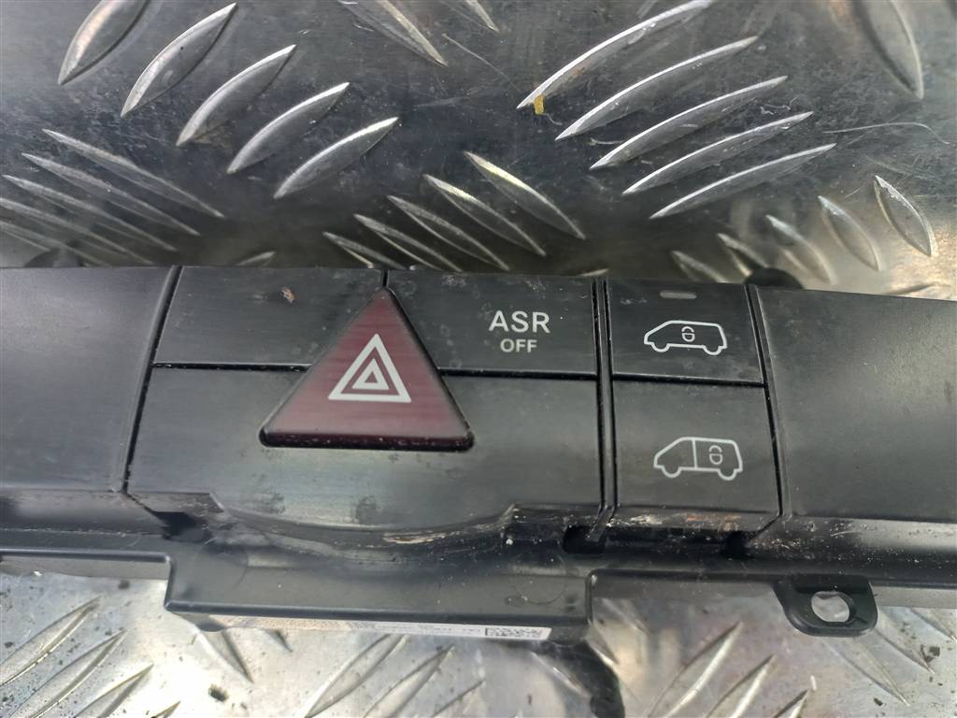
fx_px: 691
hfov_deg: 69.4
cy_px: 359
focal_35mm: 25
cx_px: 478
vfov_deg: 54.9
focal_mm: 4.6
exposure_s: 1/50
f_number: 1.8
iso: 250
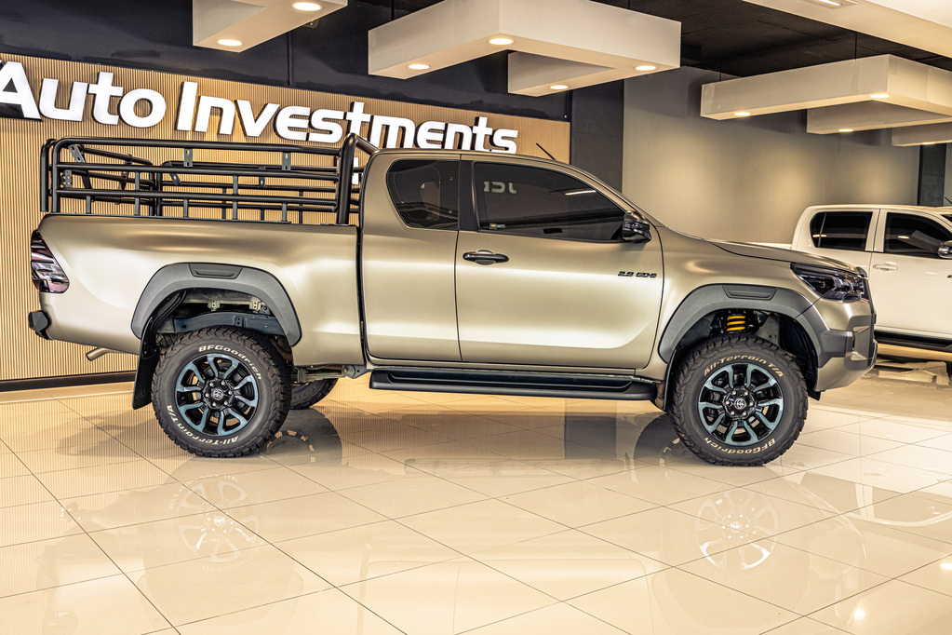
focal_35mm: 34
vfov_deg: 39.4
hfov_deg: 56.5
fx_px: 886
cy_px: 318
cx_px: 476
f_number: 4.5
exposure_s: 1/125
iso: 640
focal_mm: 33.5
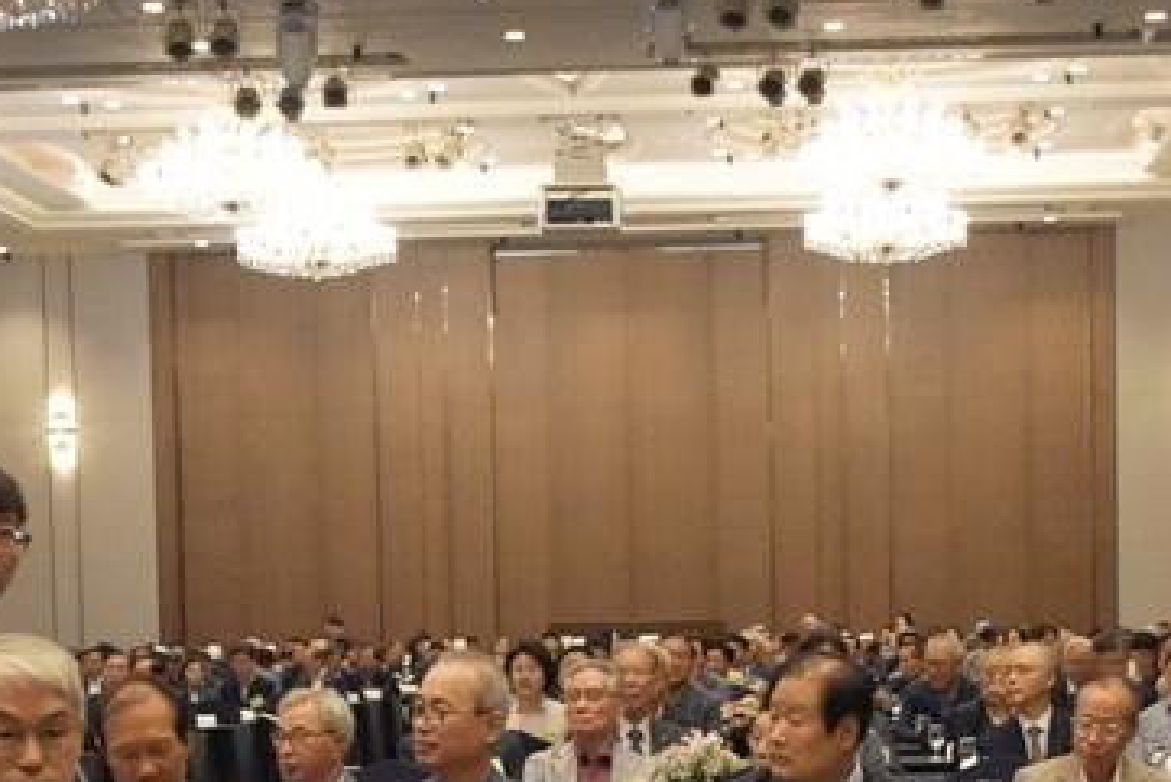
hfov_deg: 20.0
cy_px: 985
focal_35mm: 102
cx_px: 603
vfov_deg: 13.0
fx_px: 3319
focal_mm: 24
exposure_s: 1/320
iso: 5000
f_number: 4
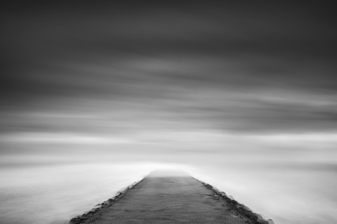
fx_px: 346
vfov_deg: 35.9
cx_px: 171
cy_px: 112
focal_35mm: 37
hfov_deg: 51.9
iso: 100
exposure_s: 329
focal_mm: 34
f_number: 14
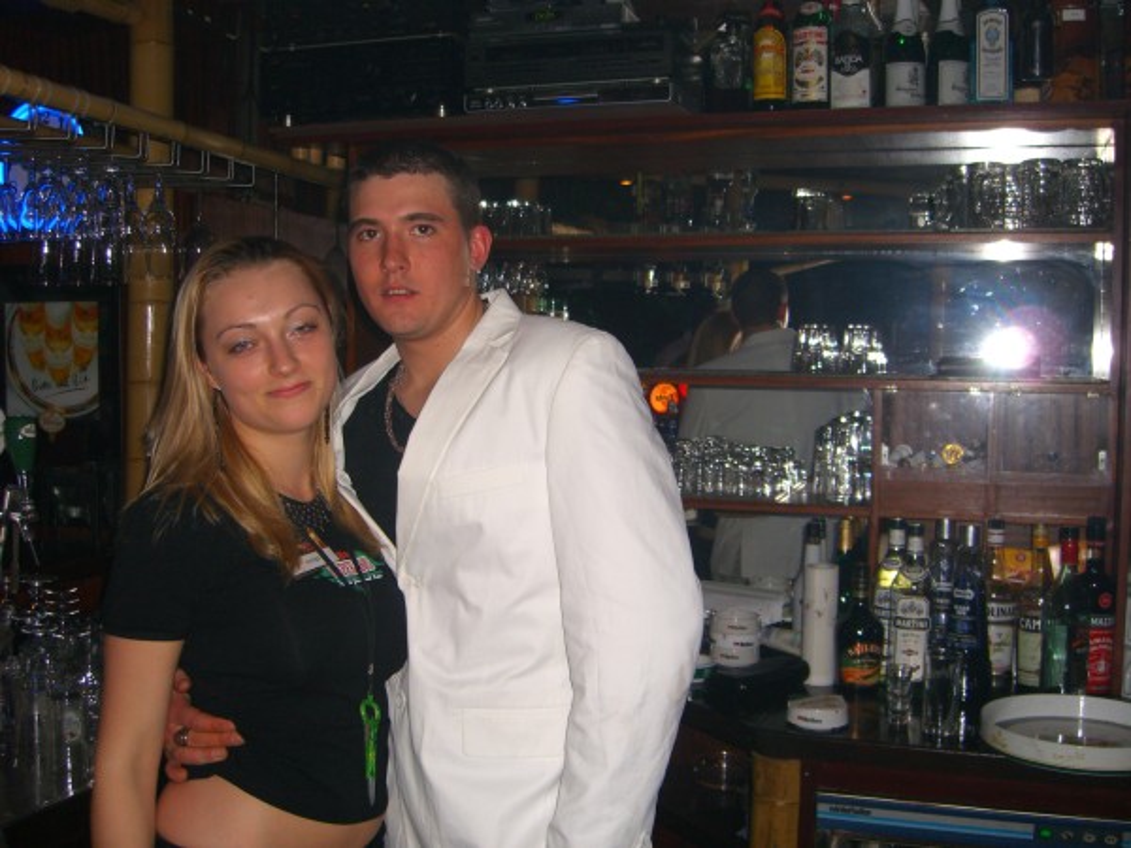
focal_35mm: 38
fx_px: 1242
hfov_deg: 49.0
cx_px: 566
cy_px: 424
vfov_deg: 37.7
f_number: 2.8
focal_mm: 7.9
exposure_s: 1/60
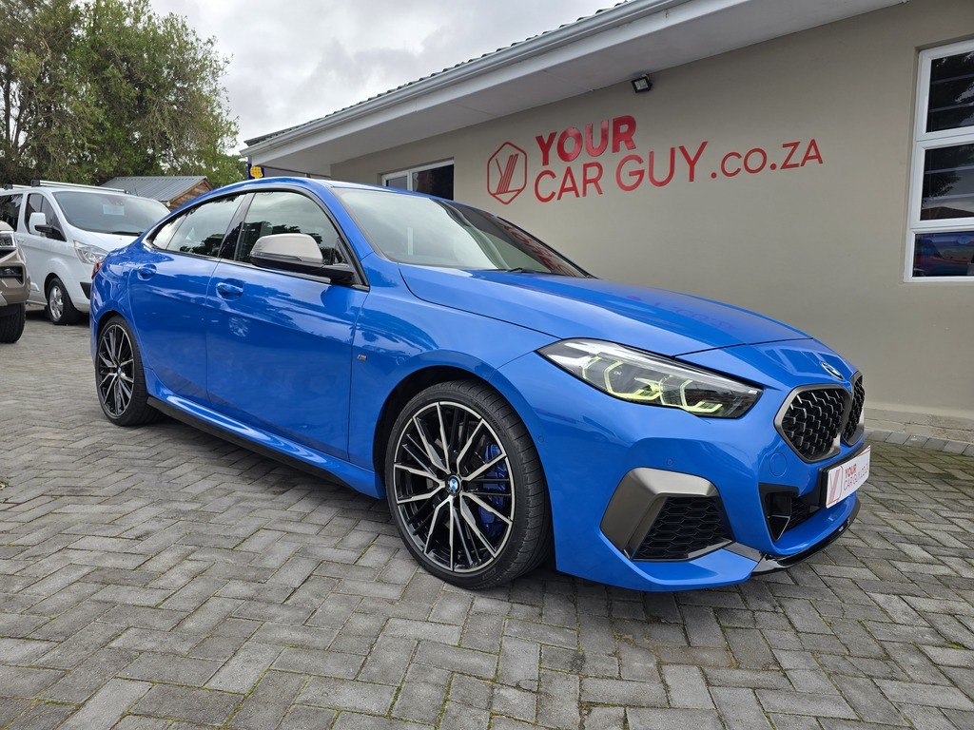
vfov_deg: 58.9
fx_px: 647
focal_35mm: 23
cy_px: 365
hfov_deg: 73.9
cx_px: 487
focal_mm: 6.3
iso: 12
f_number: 1.7
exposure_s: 1/269
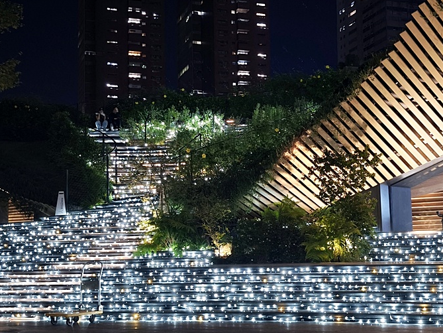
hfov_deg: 34.9
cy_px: 179
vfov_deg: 26.6
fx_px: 704
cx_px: 241
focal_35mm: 55
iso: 1600
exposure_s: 1/24
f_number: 1.6
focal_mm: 6.57
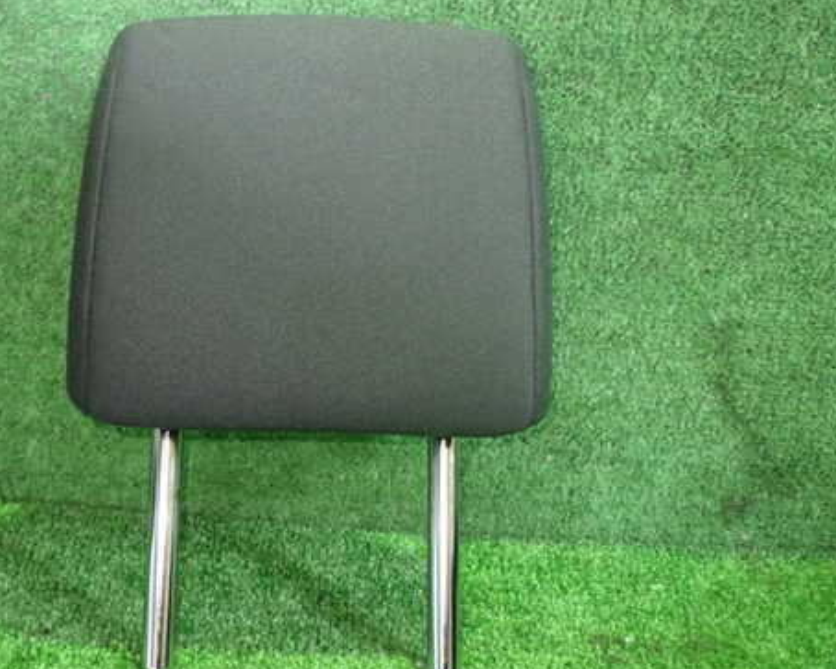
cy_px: 326
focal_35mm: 49
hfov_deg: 37.8
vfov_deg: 30.8
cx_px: 309
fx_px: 1212
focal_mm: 6.83
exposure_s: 1/20
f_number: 2.7
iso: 800
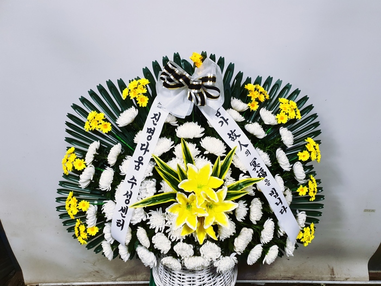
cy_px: 143
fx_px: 286
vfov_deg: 53.1
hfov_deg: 67.3
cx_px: 190
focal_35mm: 26
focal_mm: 4.3
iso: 64
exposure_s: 1/60
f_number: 1.5
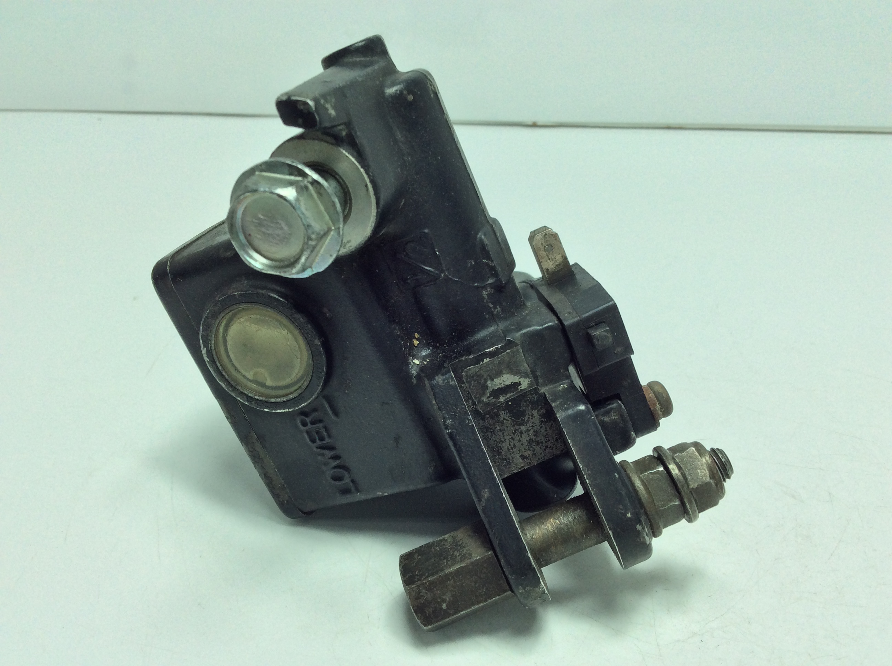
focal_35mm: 32
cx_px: 446
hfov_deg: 56.9
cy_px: 333
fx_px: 823
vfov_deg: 44.1
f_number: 2.4
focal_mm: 3.3
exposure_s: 1/353
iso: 32
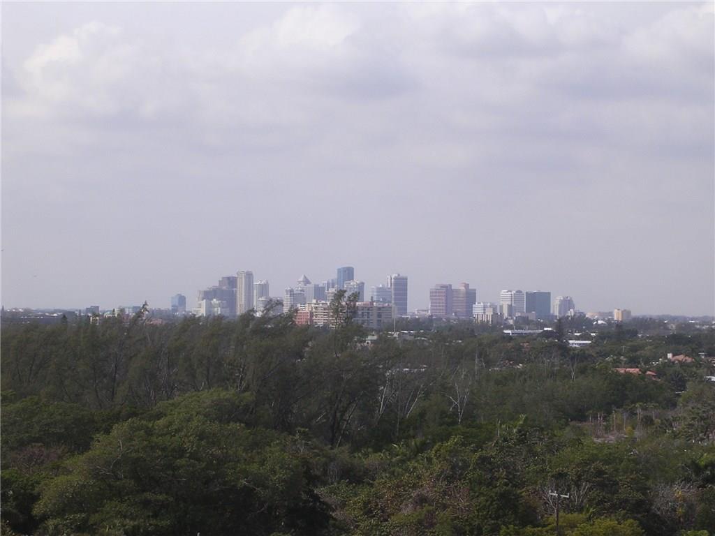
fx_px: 2375
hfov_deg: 17.1
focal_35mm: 115
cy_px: 268
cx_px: 358
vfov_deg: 12.9
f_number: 4.9
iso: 100
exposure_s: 1/423
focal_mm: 17.4
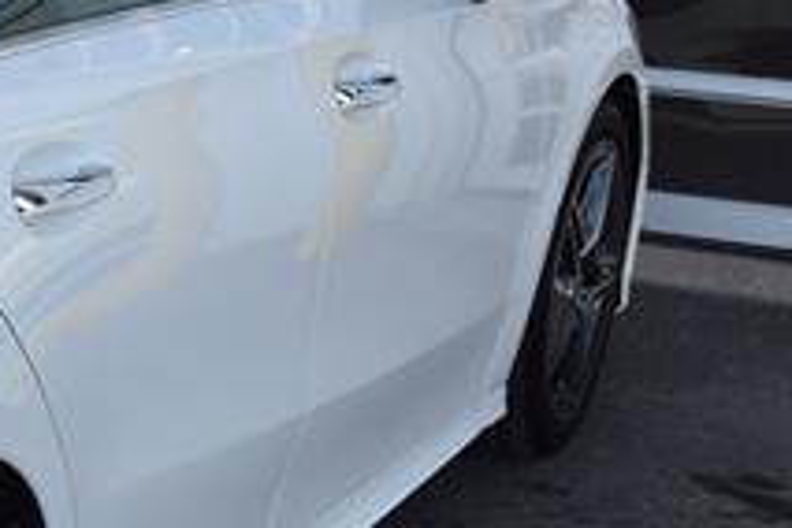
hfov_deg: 14.2
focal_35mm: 130
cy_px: 448
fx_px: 2857
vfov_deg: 10.5
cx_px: -576
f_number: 9
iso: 400
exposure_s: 1/160
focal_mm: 23
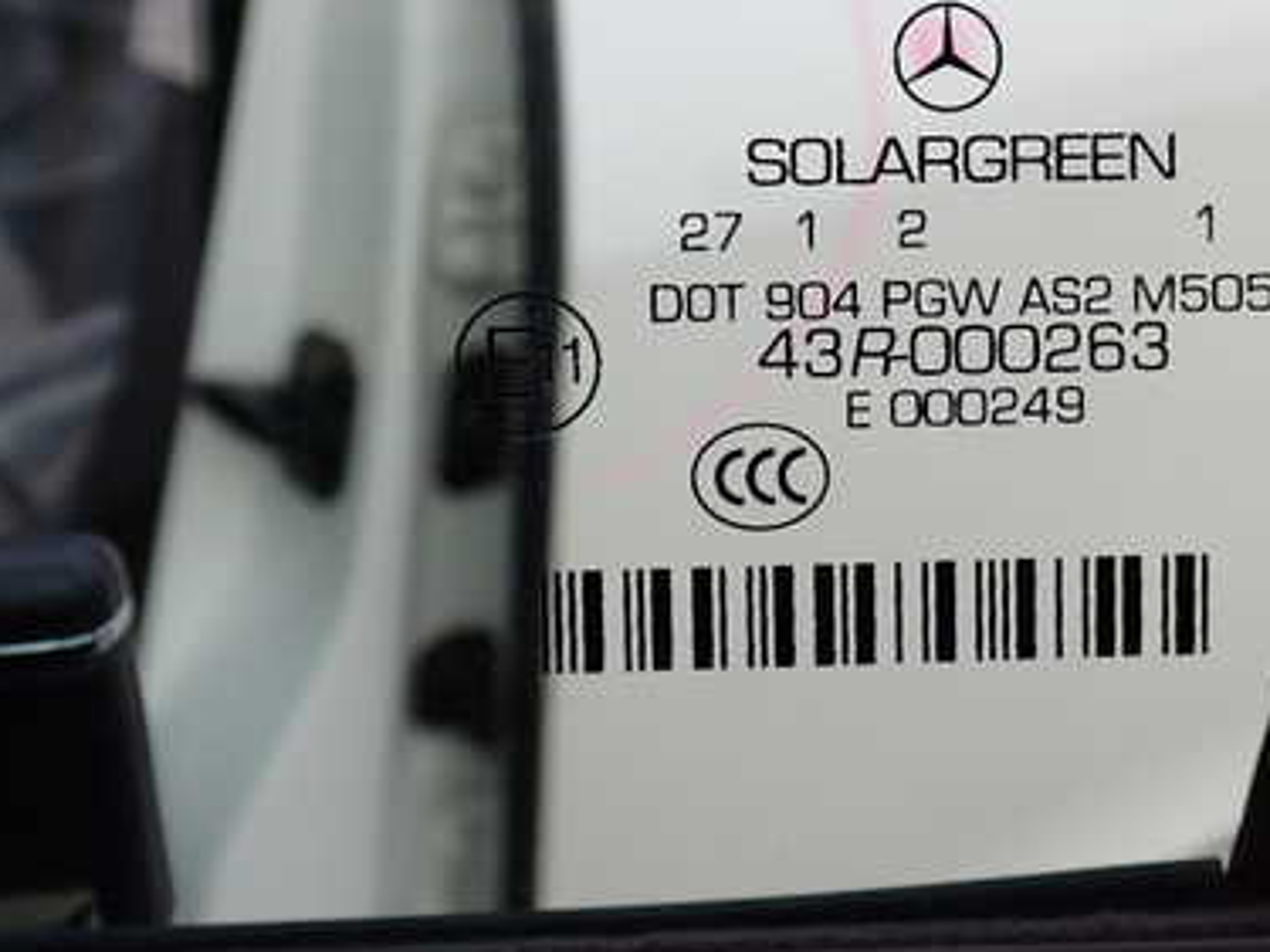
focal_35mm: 48
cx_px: 837
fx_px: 1760
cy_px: 322
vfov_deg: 30.0
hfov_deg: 39.2
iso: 100
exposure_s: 1/500
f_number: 3.2
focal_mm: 5.4
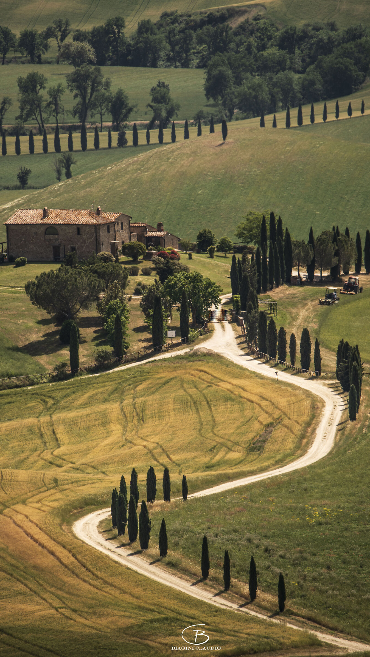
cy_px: 328
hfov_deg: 2.1
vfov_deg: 3.7
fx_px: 10066
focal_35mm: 577
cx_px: 187
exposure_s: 1/500
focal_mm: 550
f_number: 8
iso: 100
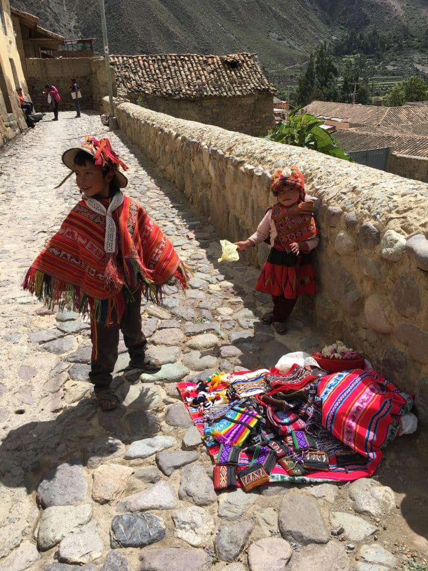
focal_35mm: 29
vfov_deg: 61.7
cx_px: 214
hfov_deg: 48.2
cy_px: 286
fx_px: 478
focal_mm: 4.15
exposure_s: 1/1603
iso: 25
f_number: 2.2
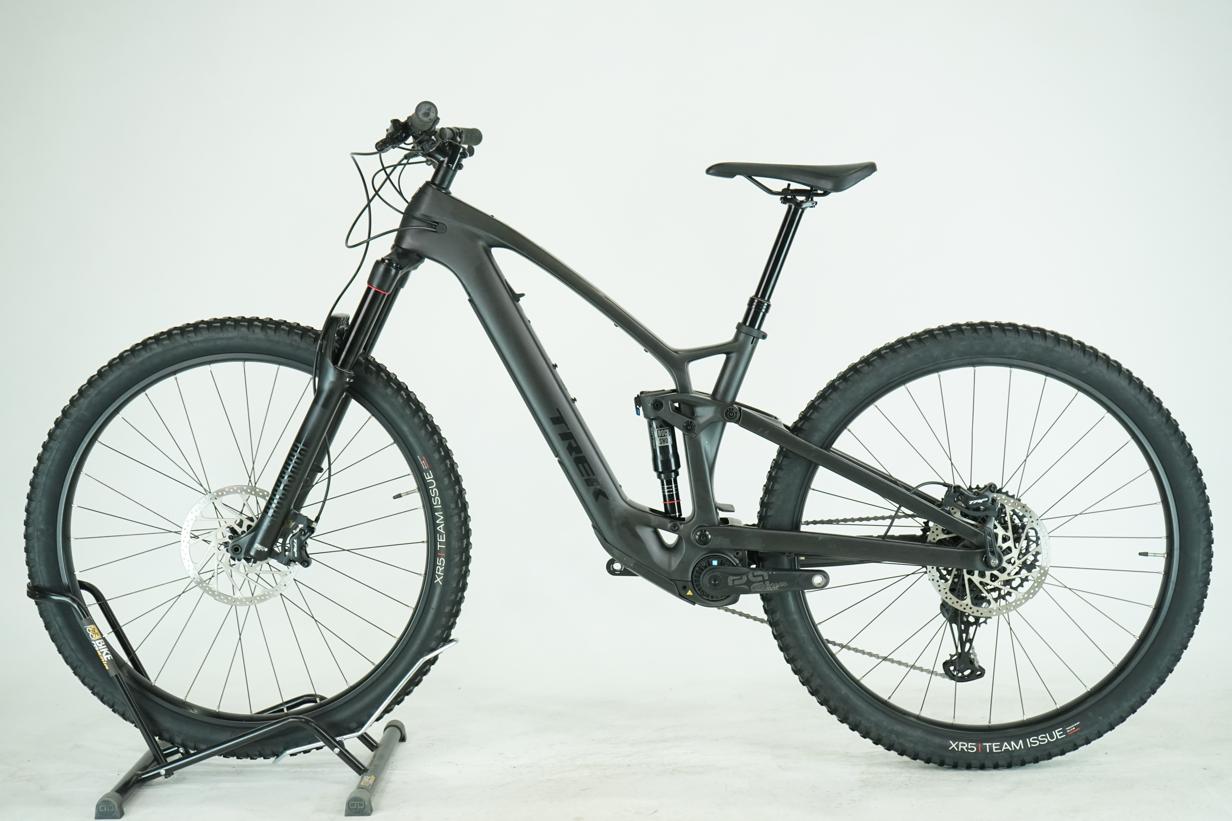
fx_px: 1677
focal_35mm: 49
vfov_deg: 27.5
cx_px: 616
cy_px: 410
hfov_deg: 40.3
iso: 1600
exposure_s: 1/200
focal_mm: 49
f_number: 5.6
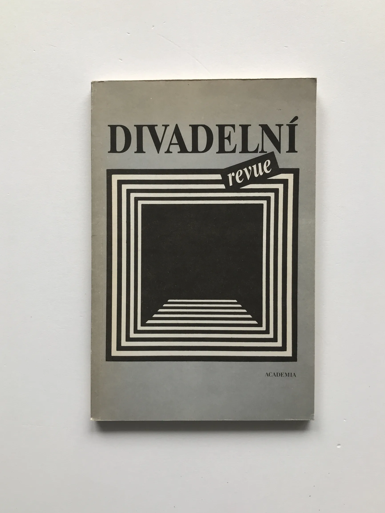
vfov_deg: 58.4
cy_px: 257
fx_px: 460
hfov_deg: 45.4
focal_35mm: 31
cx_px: 189
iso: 25
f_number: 1.8
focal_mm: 3.99
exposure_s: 1/100
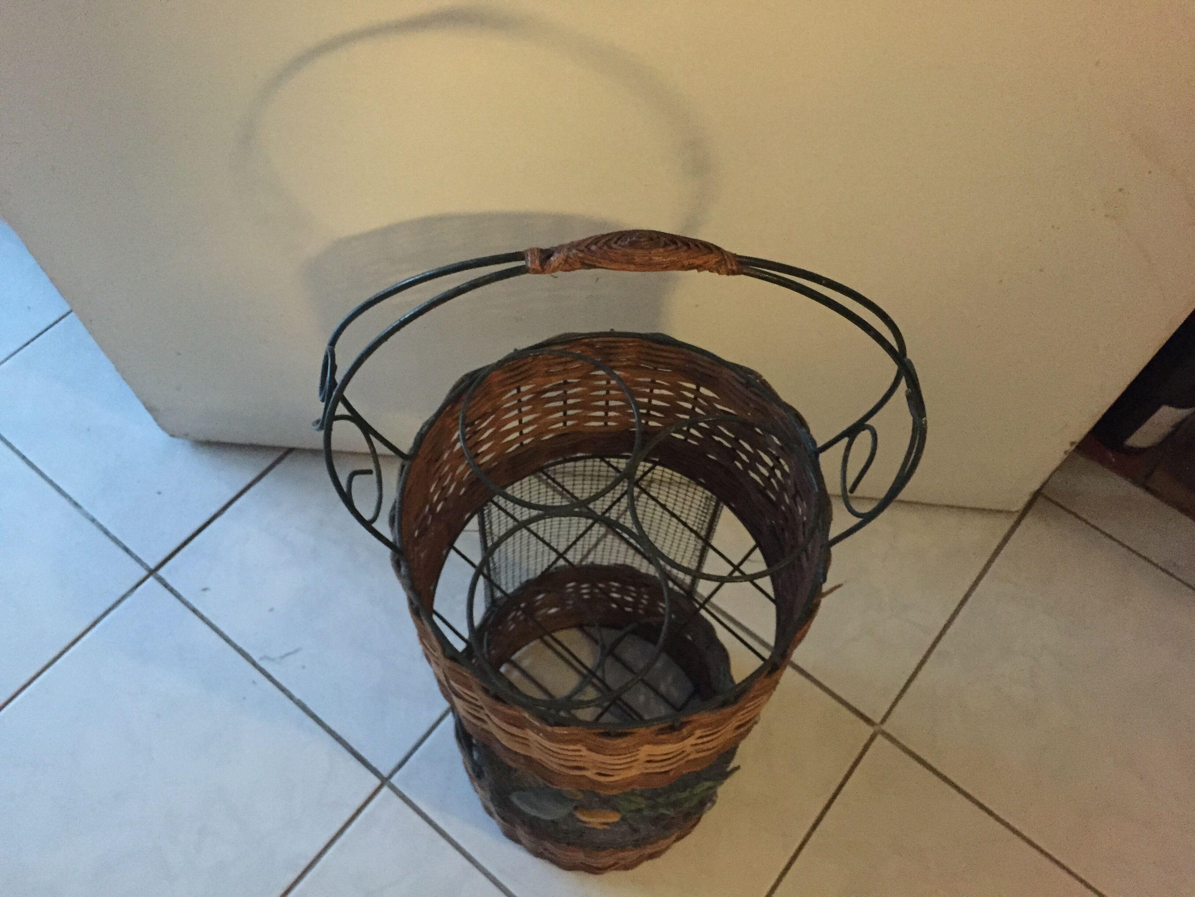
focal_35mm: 29
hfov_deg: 61.7
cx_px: 598
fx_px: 1001
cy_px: 448
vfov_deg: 48.2
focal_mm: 4.15
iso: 400
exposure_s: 1/15
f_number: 2.2
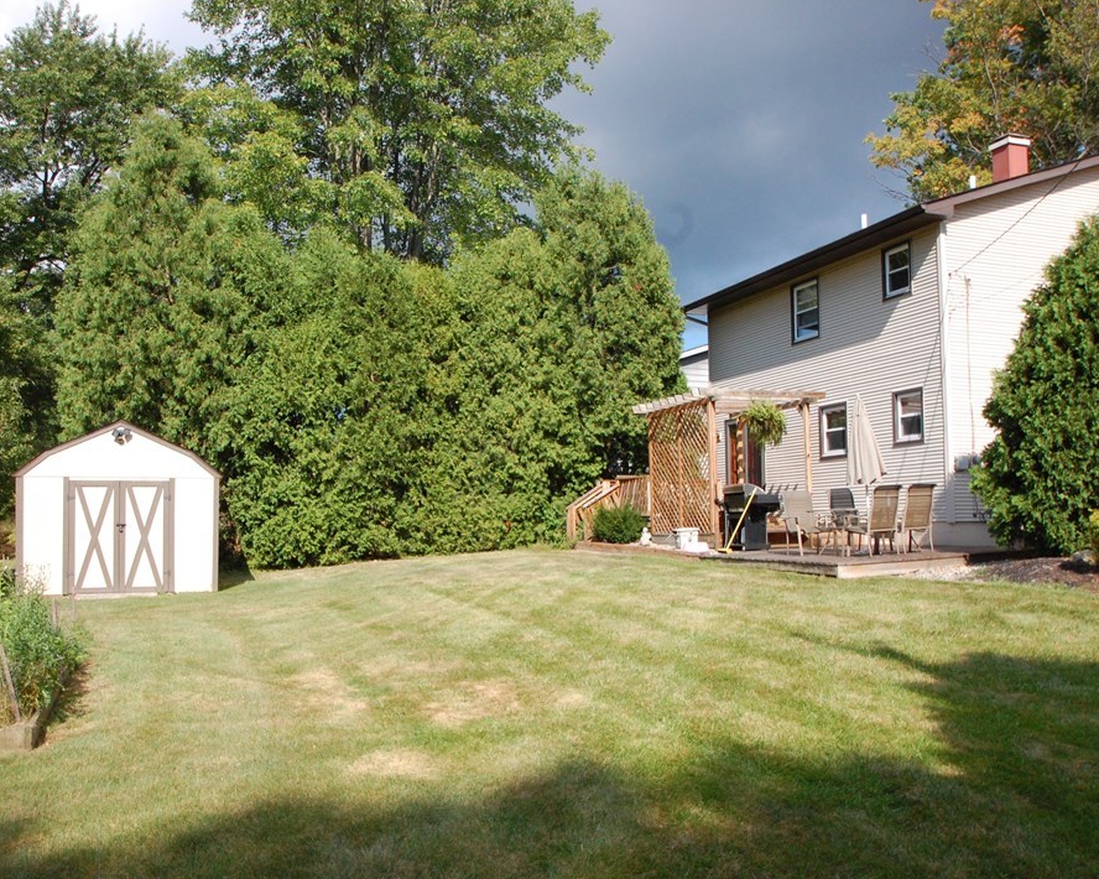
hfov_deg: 57.0
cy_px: 443
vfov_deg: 47.1
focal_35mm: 31
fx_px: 1008
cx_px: 477
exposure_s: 1/640
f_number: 13
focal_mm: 18
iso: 800
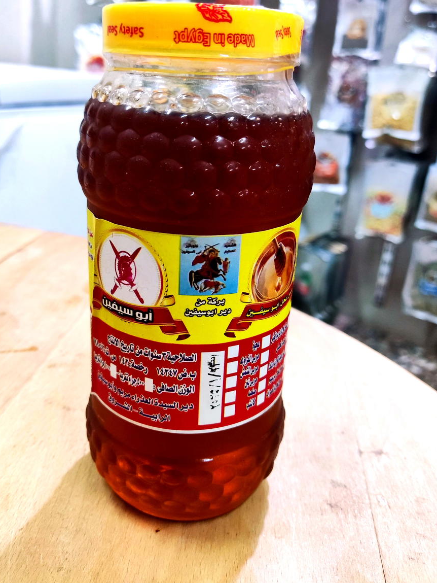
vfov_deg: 61.4
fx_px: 488
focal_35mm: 29
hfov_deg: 48.2
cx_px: 214
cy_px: 253
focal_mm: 4.71
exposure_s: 1/50
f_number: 1.79
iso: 978
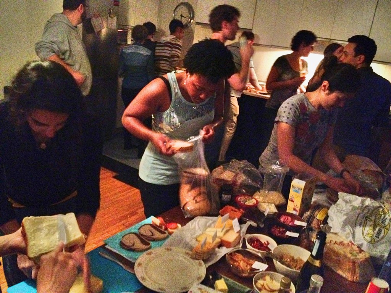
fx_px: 395
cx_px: 196
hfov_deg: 52.6
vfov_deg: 40.7
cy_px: 146
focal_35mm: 35
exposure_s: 1/15
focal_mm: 4.28
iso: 800
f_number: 2.4
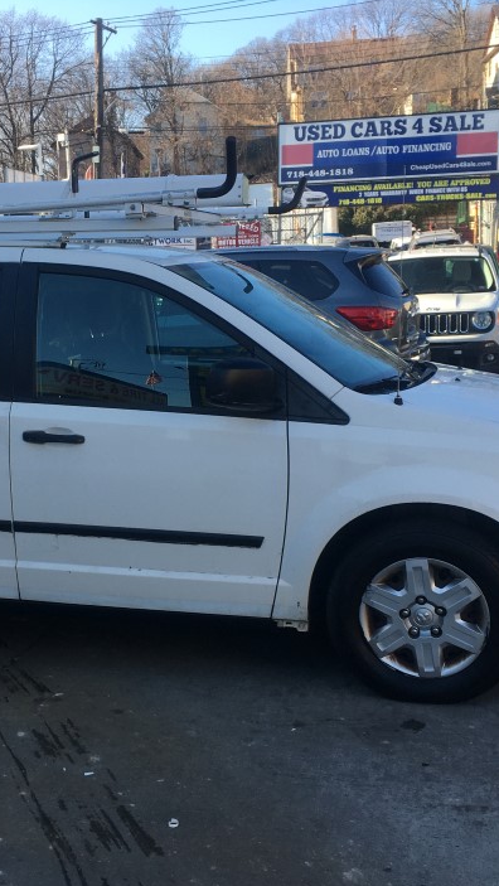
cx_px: 130
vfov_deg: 44.5
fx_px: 1081
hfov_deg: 25.7
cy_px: 475
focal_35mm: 46
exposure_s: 1/398
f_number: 2.2
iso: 25
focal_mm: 4.15
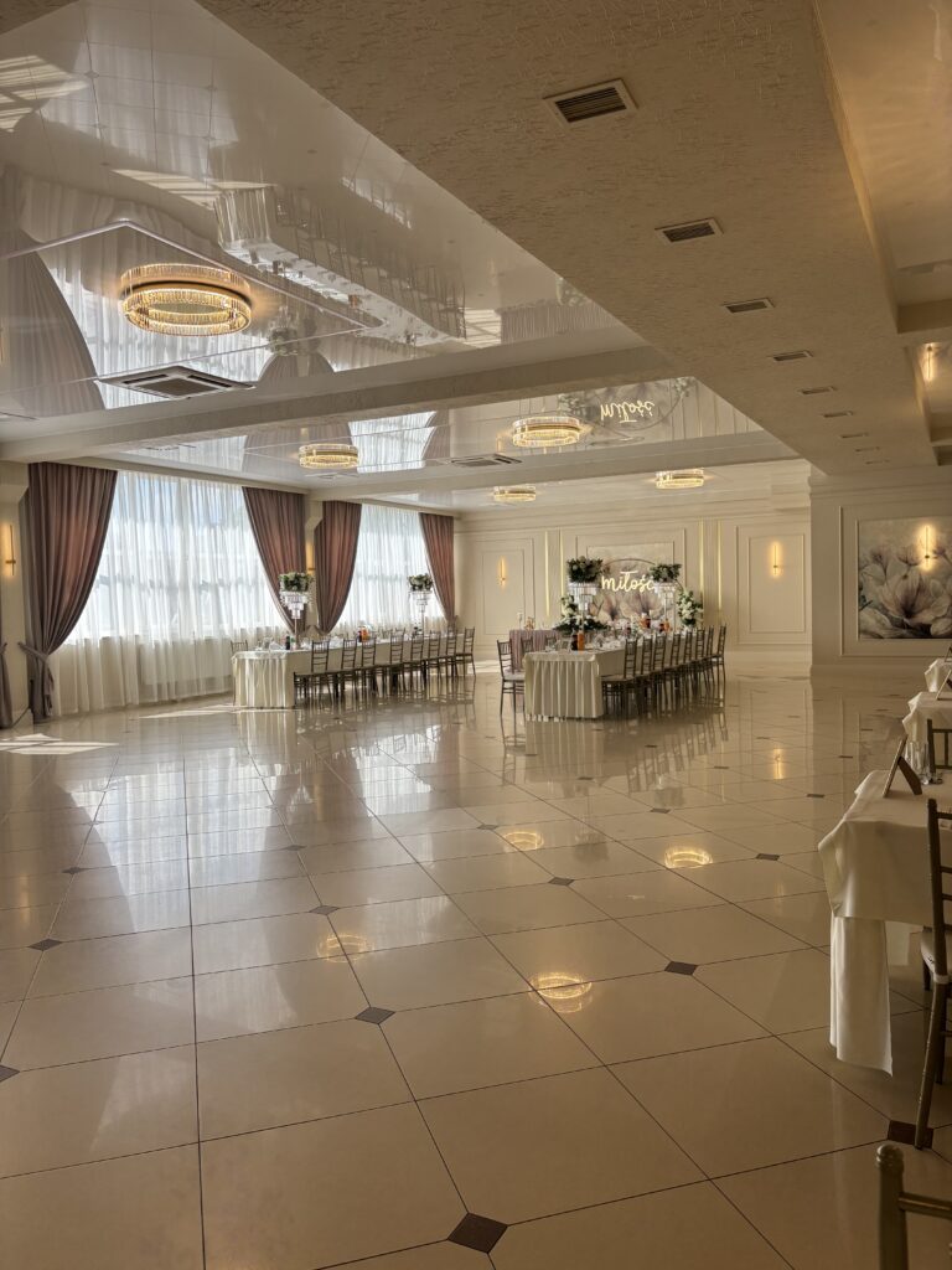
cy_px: 635
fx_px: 953
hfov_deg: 53.1
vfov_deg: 67.3
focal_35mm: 26
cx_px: 476
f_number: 1.6
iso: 50
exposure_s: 1/522
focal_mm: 5.96
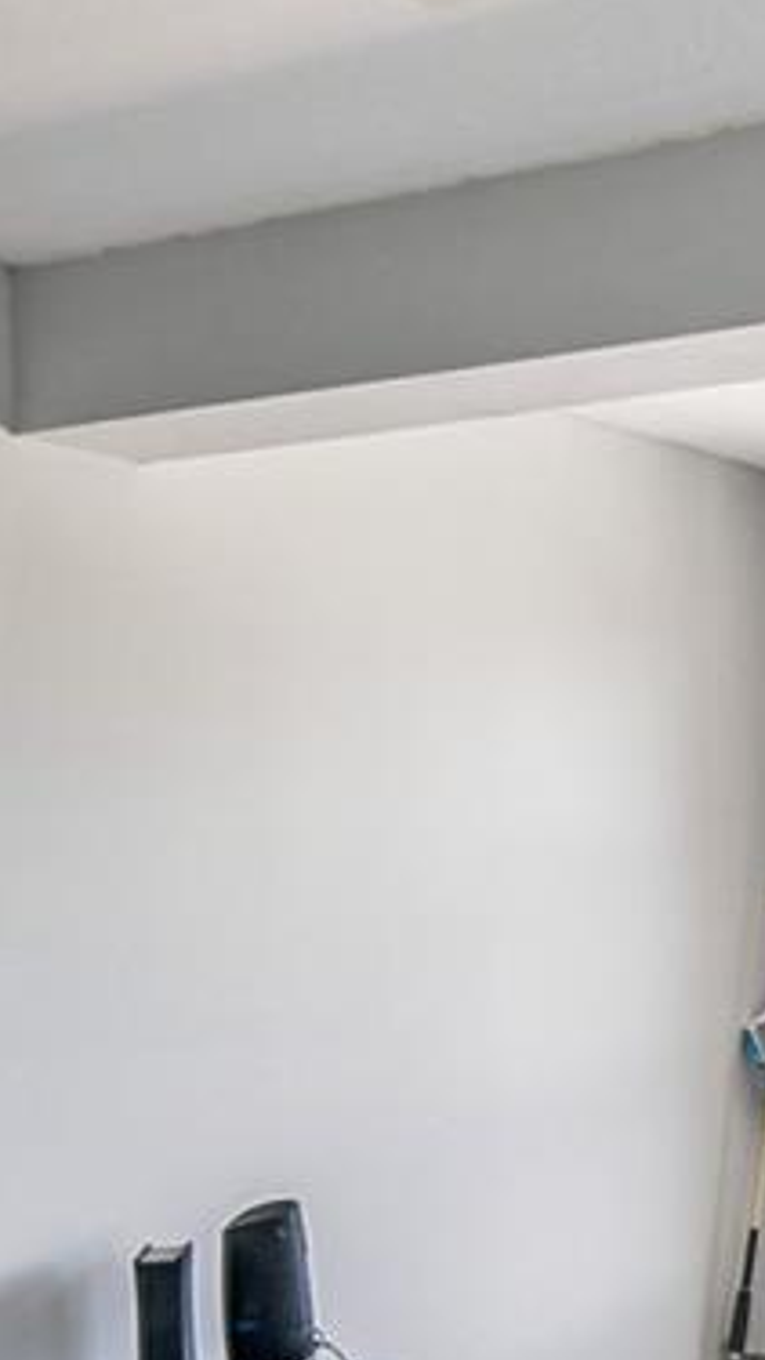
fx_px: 2416
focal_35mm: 67
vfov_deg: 31.0
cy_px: 990
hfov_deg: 15.9
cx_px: 1269
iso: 100
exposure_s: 1/30
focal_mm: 10
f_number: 7.1
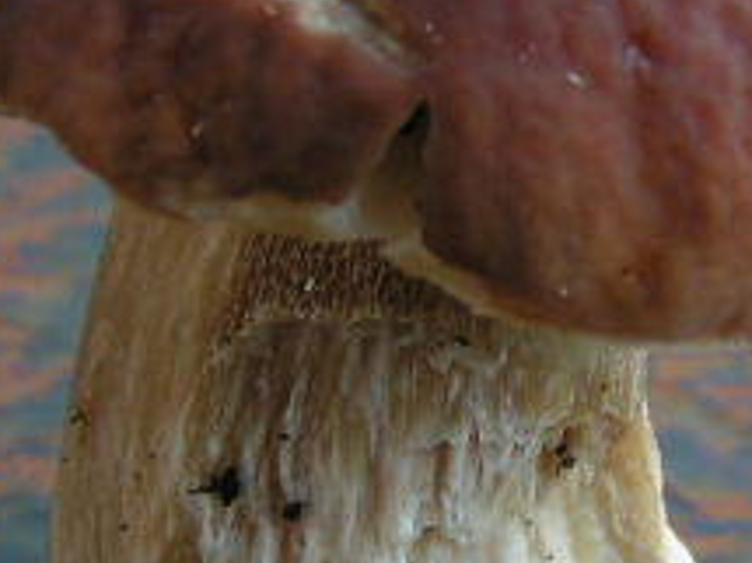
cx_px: 399
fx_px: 2453
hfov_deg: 17.4
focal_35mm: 113
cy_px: 318
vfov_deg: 13.1
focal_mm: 5.8
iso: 50
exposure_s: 1/40
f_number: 3.5
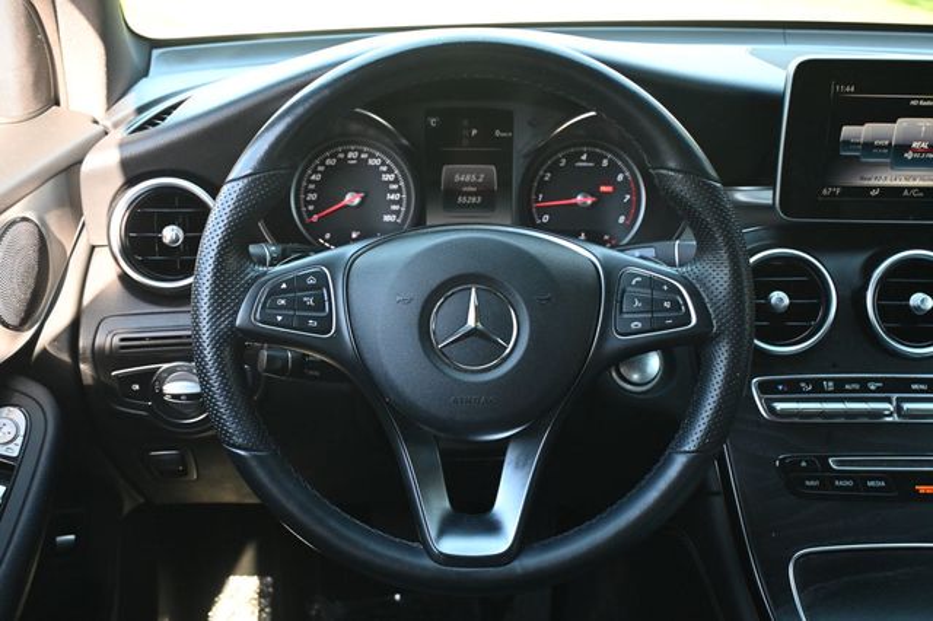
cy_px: 310
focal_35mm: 41
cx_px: 466
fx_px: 1068
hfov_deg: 47.2
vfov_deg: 32.4
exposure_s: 1/125
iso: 1400
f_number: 4.5
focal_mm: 27.5
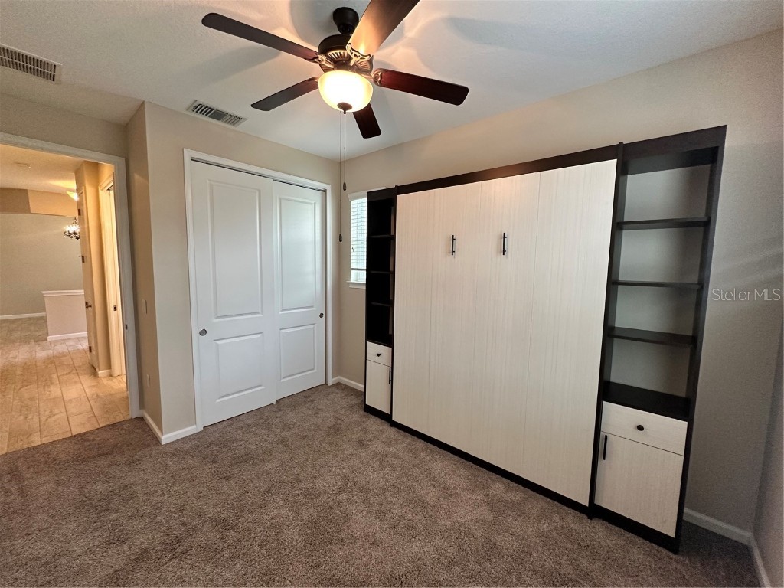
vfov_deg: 85.7
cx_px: 392
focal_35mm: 14
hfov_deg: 102.1
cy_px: 294
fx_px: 317
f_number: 2.2
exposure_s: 1/120
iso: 250
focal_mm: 2.22
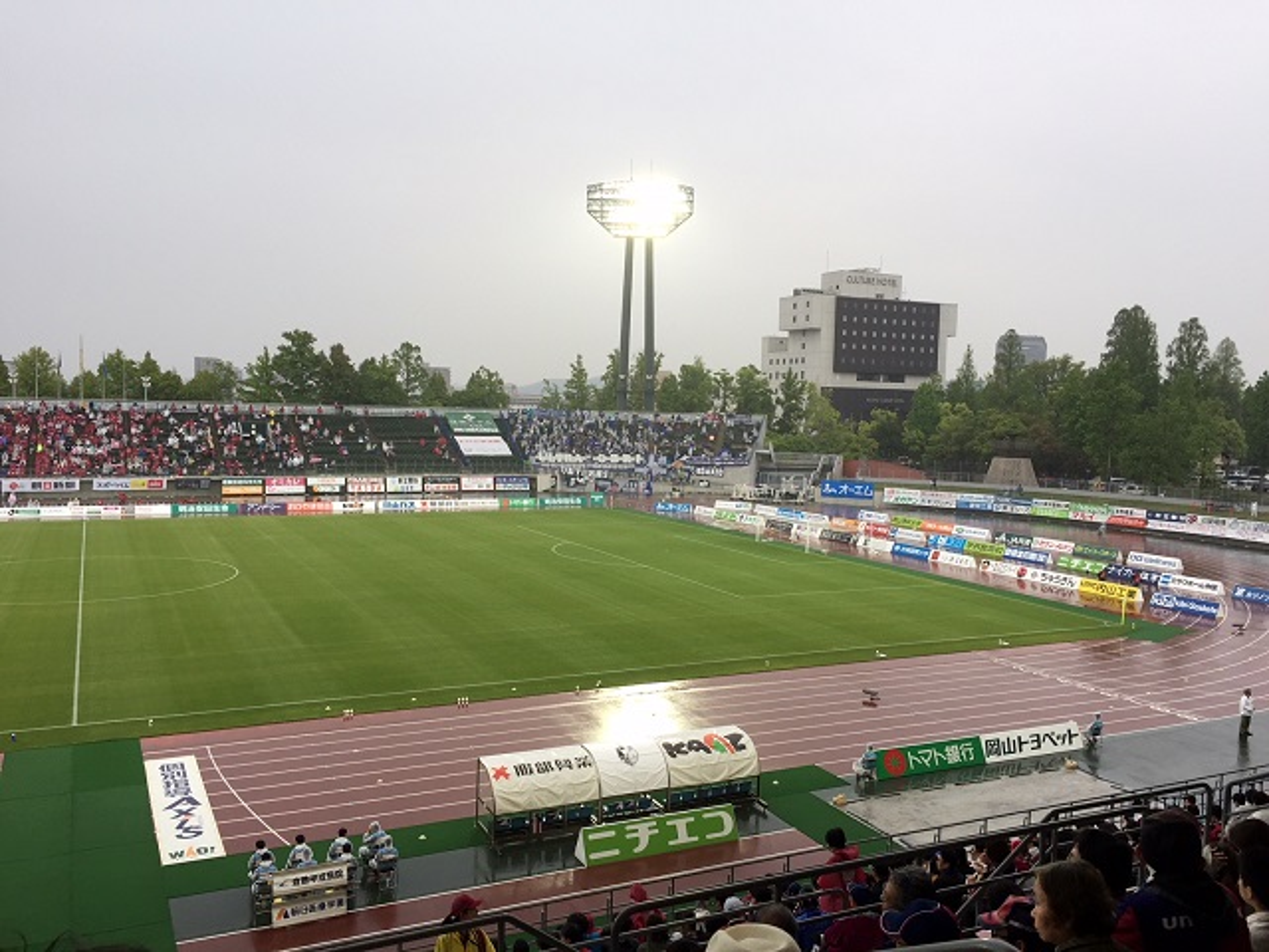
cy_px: 476
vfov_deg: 48.2
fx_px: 1063
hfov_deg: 61.7
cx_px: 634
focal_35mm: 29
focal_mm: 4.15
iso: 32
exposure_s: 1/172
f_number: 2.2
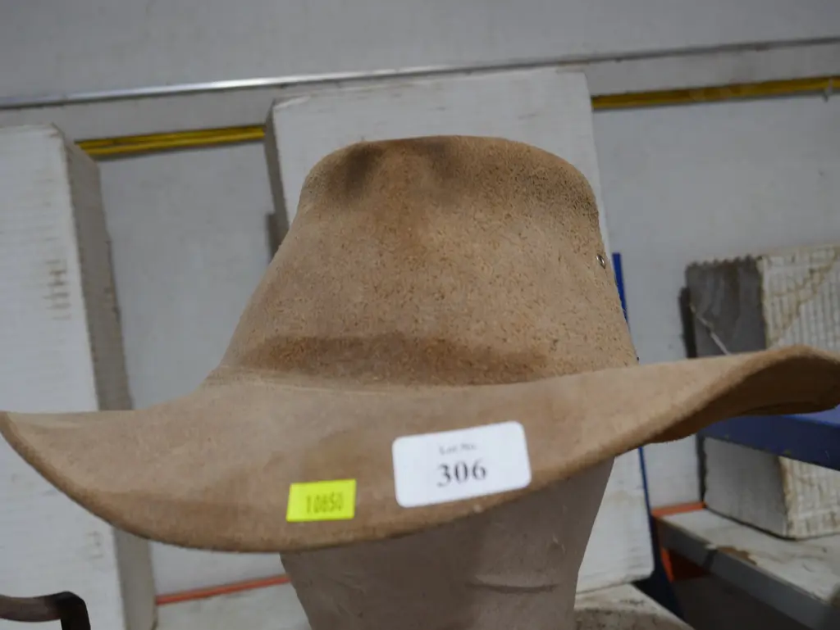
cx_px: 420
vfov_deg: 34.4
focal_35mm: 42
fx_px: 1020
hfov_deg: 44.8
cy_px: 315
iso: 250
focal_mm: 21
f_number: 4.6
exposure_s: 1/60
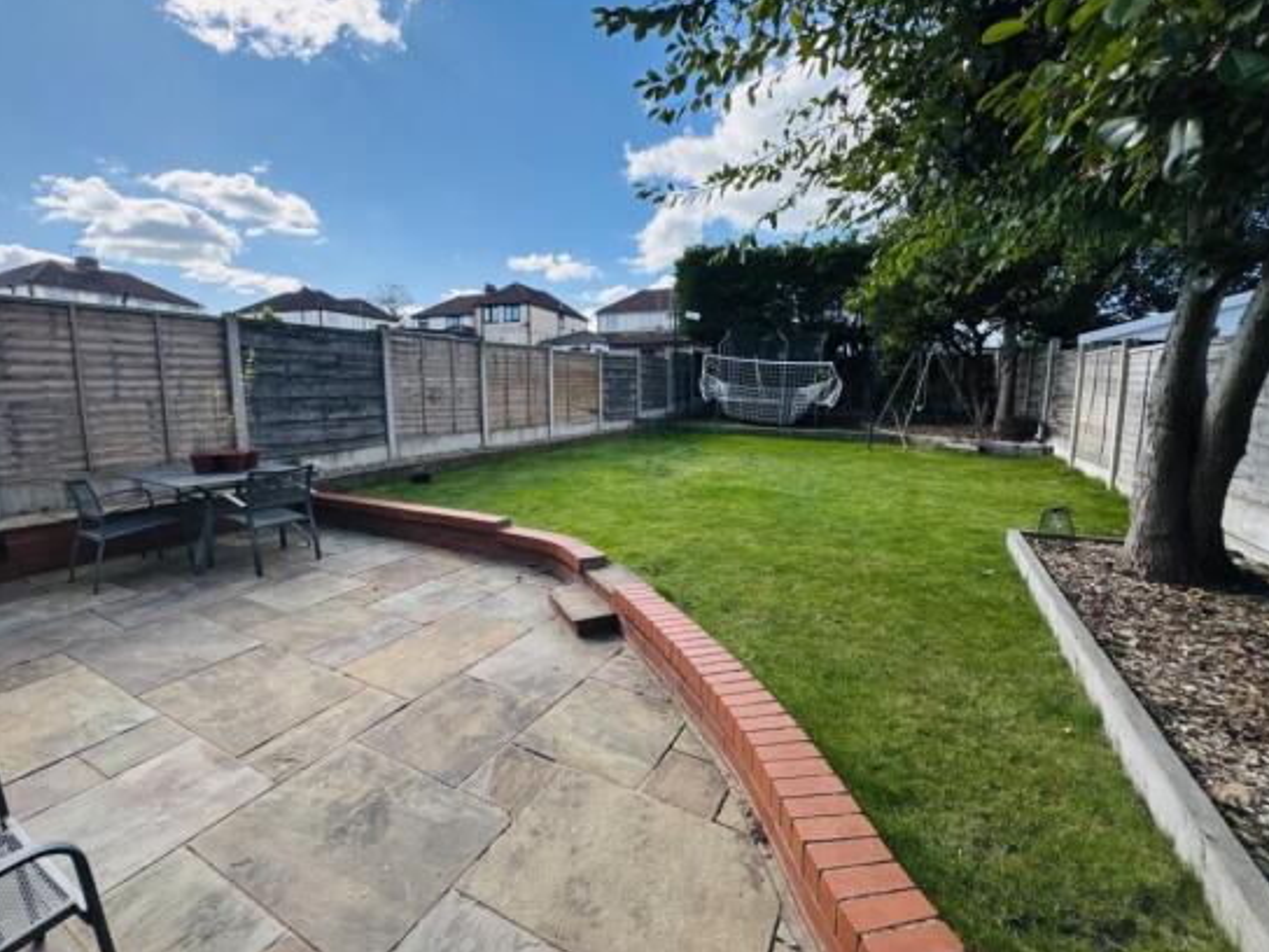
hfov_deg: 98.2
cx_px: 636
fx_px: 550
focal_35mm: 15
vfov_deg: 81.7
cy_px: 458
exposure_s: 1/1637
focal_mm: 2.22
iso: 50
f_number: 2.2
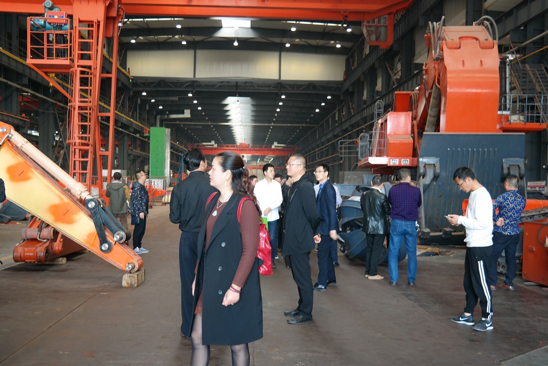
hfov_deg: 44.5
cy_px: 183
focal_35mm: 44
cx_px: 274
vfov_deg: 30.5
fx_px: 670
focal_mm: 29
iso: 800
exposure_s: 1/50
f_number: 4.5
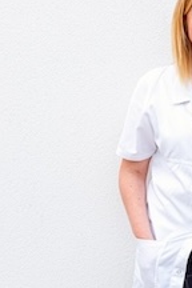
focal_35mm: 76
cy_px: 127
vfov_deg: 26.6
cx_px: 212
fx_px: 608
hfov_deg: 17.3
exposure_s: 1/500
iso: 500
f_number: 5
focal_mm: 27
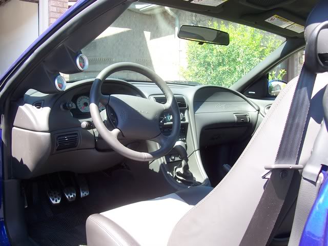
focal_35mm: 37
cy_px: 123
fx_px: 351
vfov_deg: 38.7
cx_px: 164
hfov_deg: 50.1
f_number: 2.8
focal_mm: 5.6
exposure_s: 1/180
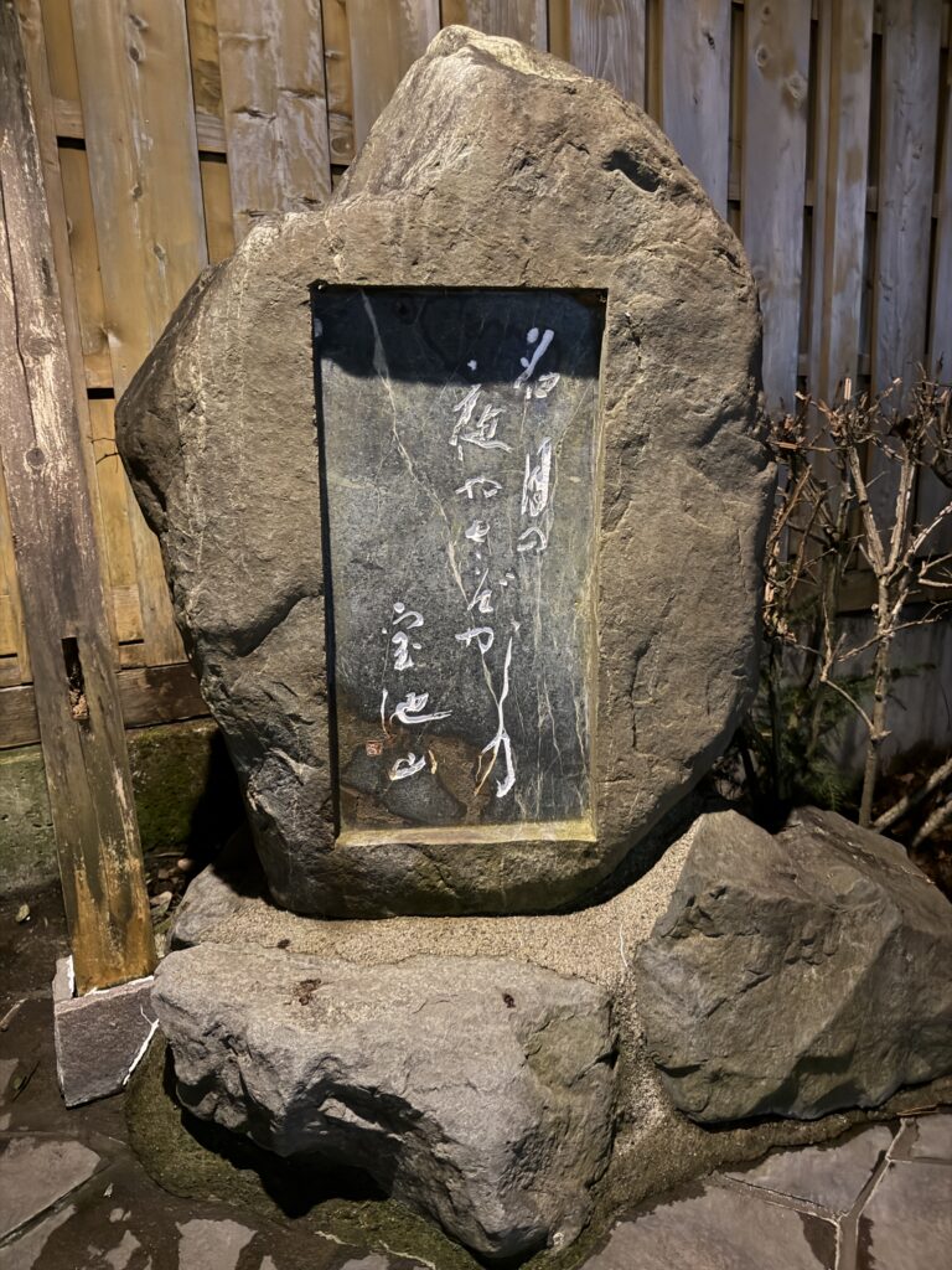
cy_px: 635
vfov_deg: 71.6
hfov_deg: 56.8
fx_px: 880
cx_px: 476
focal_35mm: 24
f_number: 1.78
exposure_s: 1/20
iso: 1600
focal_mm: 6.76
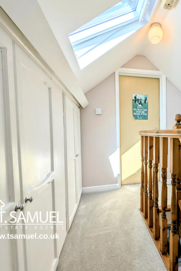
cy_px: 137
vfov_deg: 93.3
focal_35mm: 17
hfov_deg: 66.8
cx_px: 132
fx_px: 128
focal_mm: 2.23
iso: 41
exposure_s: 1/675
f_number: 1.95
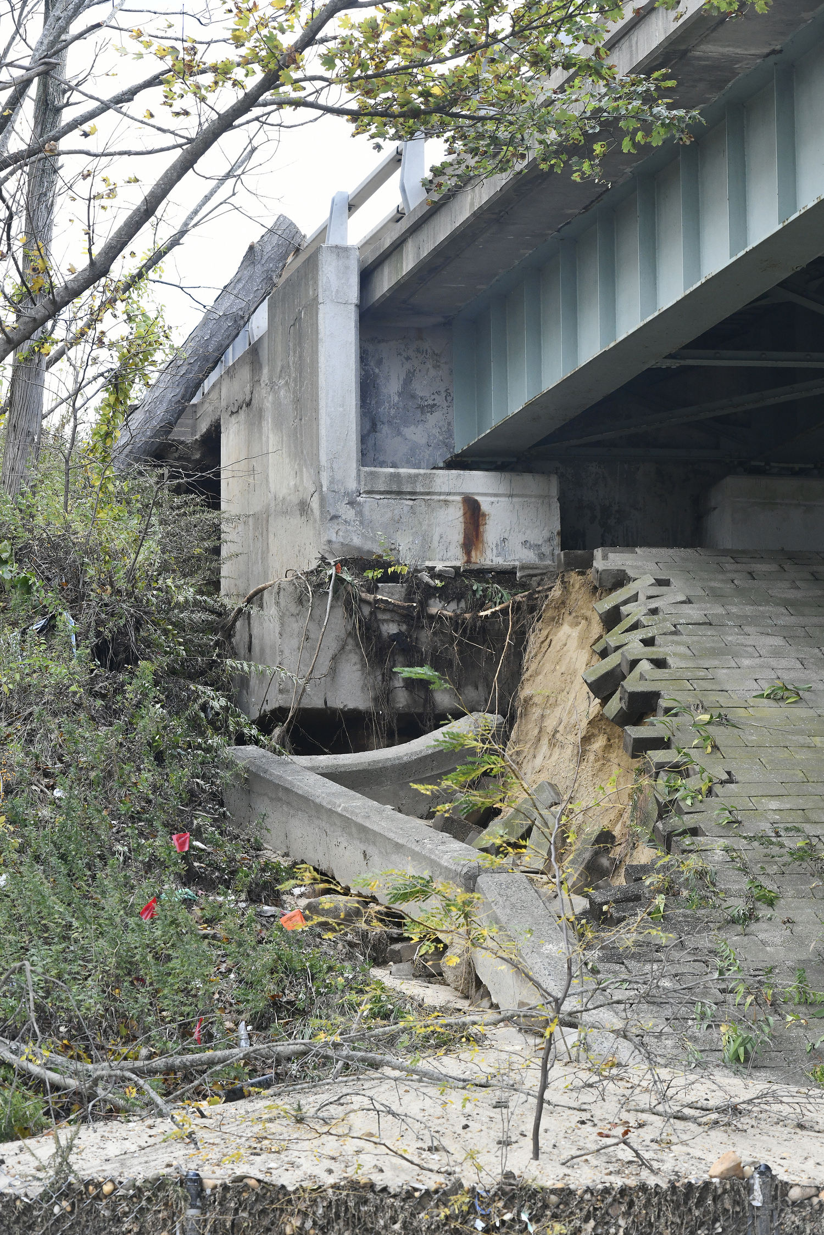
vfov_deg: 17.1
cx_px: 412
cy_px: 618
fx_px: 4120
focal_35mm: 120
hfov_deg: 11.4
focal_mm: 120
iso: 1600
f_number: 10
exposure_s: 1/400
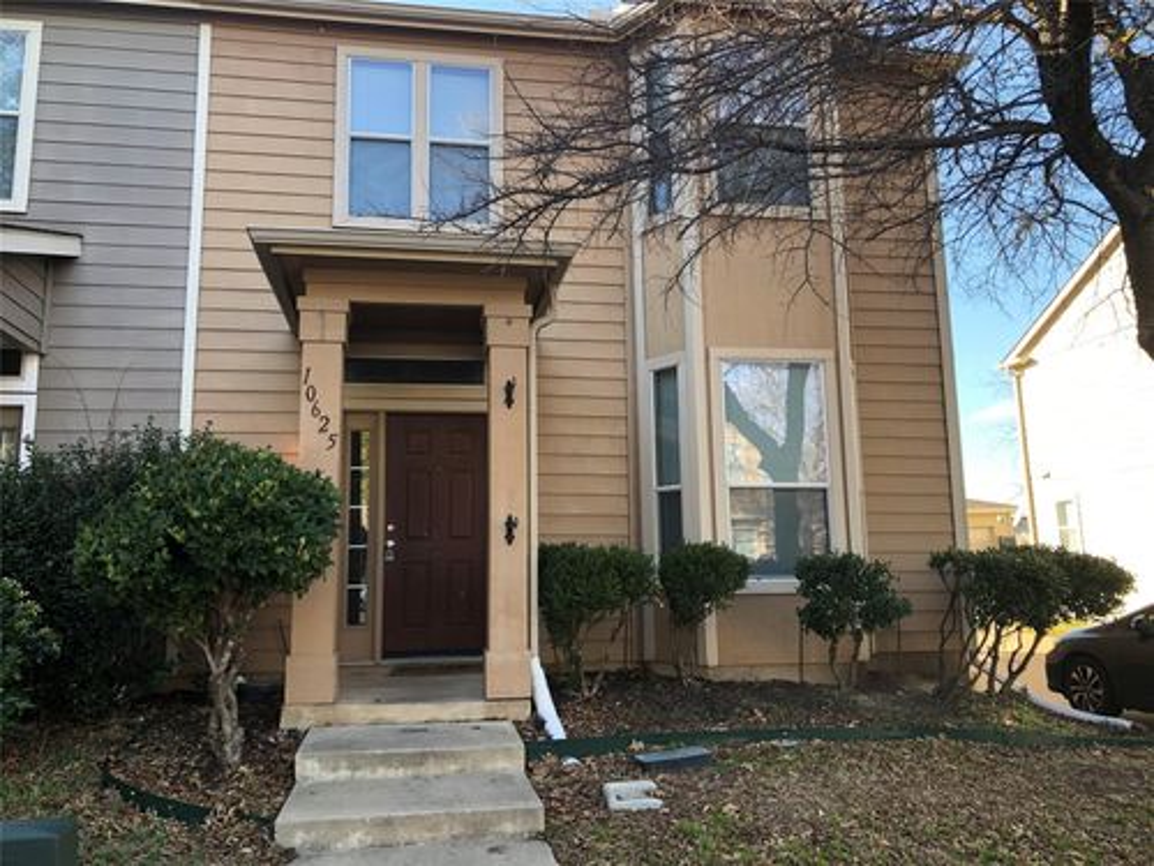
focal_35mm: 28
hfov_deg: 63.4
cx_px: 577
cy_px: 433
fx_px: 933
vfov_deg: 49.7
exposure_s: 1/124
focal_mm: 3.99
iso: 20
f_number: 1.8
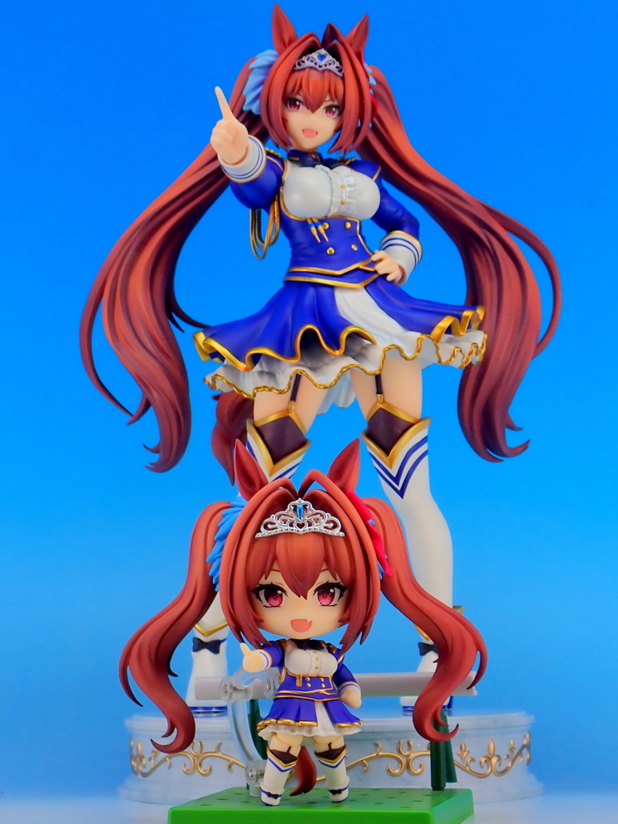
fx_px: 2451
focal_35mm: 103
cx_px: 316
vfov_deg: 19.1
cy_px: 416
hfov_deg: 14.4
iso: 100
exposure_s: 1/1.3
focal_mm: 18
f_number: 18
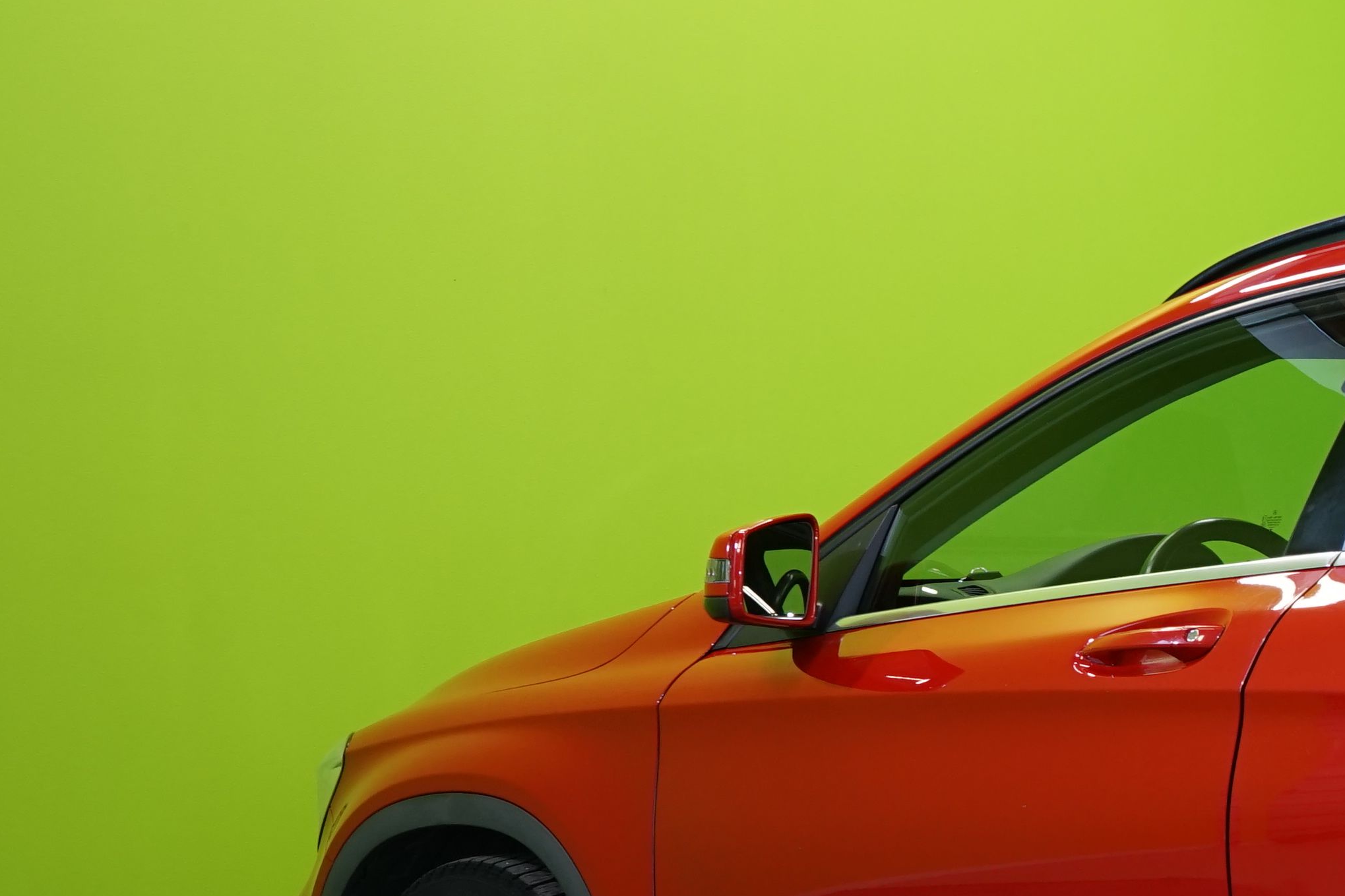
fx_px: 3848
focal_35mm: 103
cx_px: 1850
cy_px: 747
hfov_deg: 18.2
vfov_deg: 13.2
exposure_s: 1/30
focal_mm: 35
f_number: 5.6
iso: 500
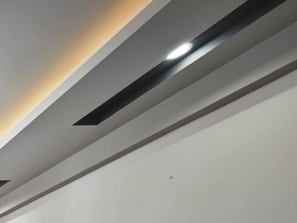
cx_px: -165
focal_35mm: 39
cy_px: 300
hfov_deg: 27.8
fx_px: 335
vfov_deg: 28.9
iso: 125
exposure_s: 1/50
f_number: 1.8
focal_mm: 2.03
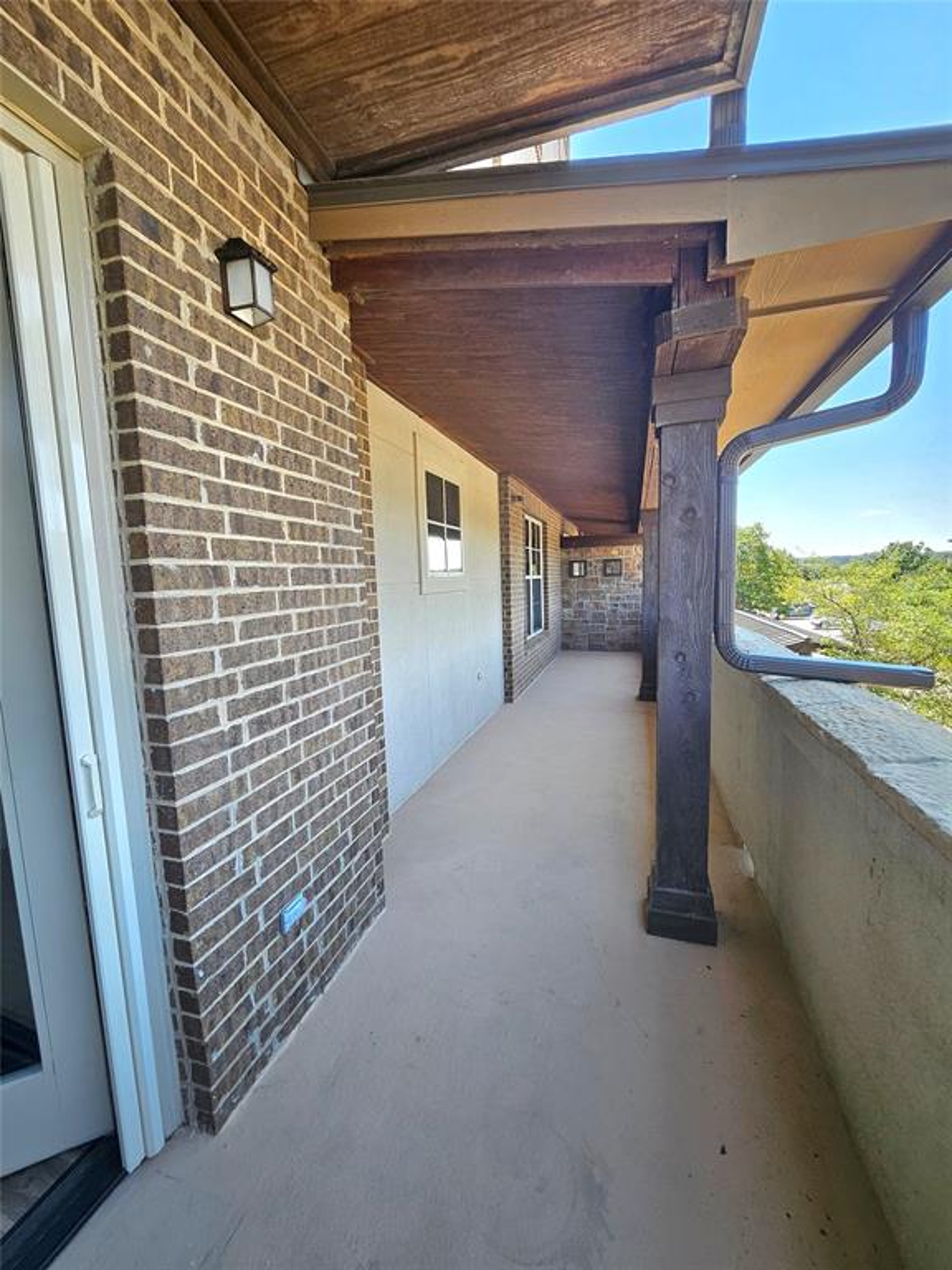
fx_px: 477
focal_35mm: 13
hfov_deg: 89.9
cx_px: 476
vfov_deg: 106.2
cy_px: 635
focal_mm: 1.7
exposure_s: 1/204
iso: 32
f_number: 2.2
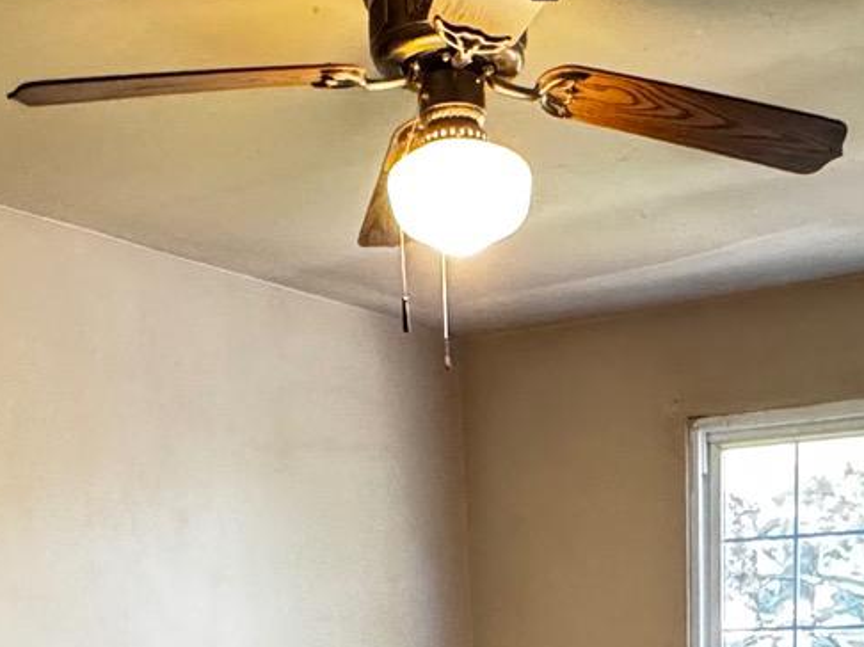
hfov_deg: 32.5
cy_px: 1029
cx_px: 558
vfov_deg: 20.4
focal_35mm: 59
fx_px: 1472
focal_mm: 2.22
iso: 1000
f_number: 2.2
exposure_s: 1/60
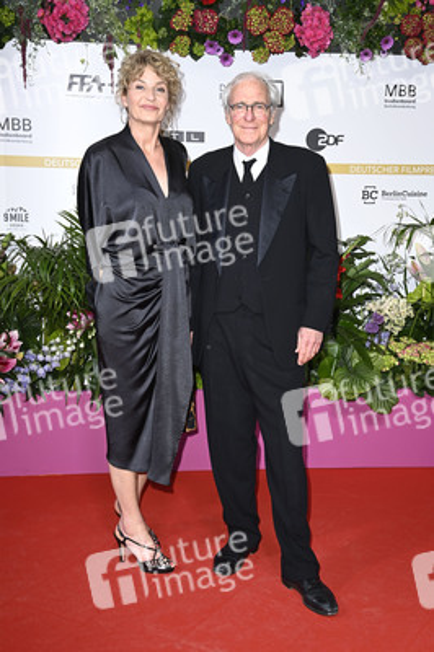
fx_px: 906
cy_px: 326
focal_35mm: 50
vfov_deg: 39.6
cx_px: 217
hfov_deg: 26.9
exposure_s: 1/200
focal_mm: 50
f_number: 6.3
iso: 640
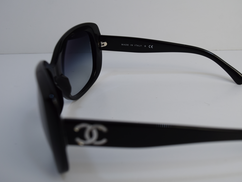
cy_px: 93
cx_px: 133
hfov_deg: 46.7
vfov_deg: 36.0
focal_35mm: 40
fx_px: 280
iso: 400
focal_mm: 24
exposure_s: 1/160
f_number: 6.3
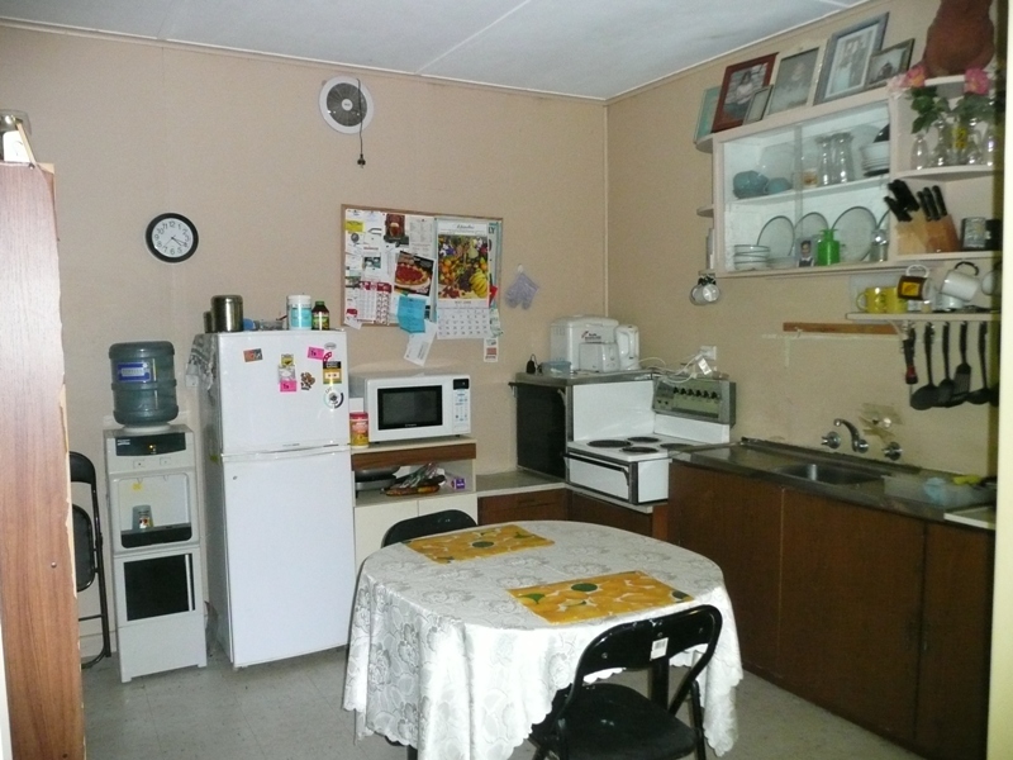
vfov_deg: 49.7
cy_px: 380
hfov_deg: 63.4
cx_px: 506
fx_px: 819
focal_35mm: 28
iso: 500
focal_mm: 4.6
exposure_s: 1/30
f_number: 3.3
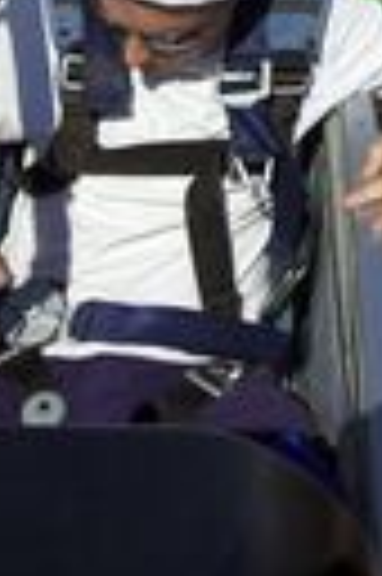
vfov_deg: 25.3
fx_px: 1212
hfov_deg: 17.5
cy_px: -14
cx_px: 384
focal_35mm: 76
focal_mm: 13
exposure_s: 1/320
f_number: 8
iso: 200
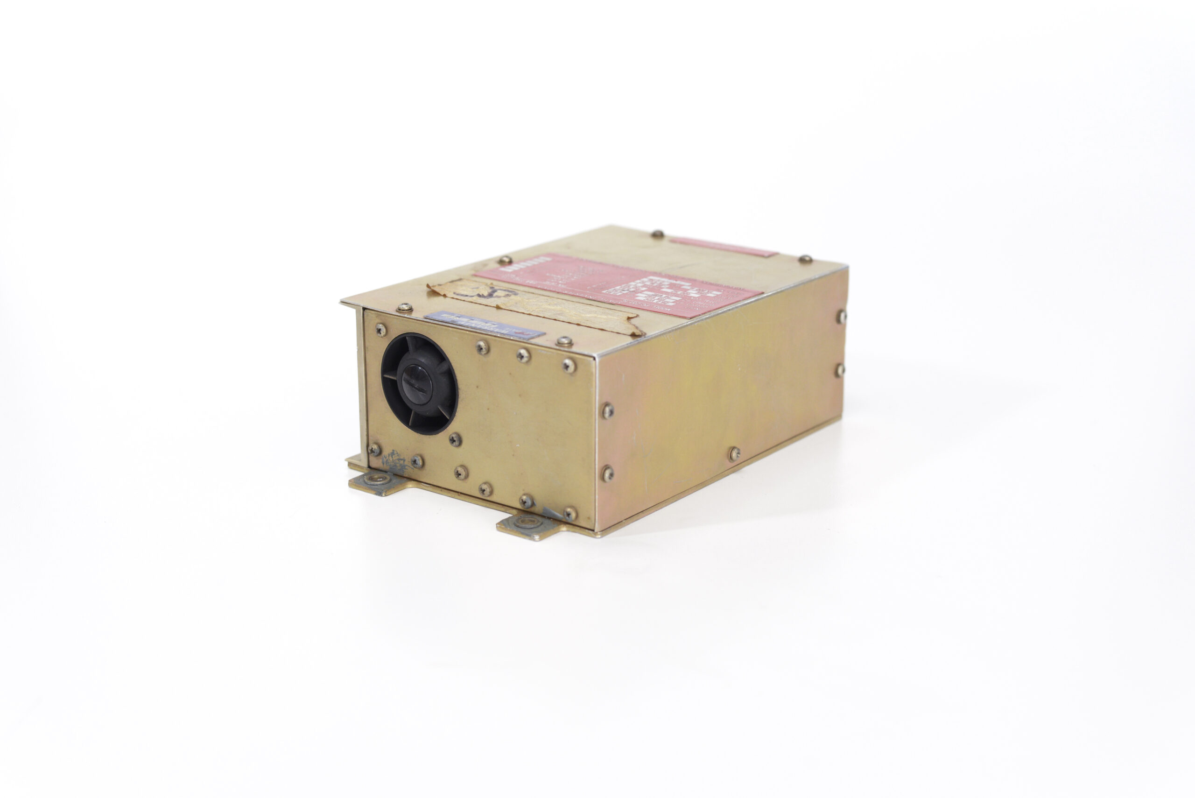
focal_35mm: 50
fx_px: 1660
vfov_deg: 27.0
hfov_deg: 39.6
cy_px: 399
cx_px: 598
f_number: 5
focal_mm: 50
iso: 1600
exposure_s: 1/250
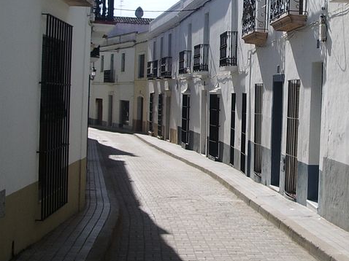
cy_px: 62
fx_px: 756
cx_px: 263
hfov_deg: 25.7
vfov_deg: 19.5
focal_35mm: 75
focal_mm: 5.8
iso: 50
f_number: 4.3
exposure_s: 1/640
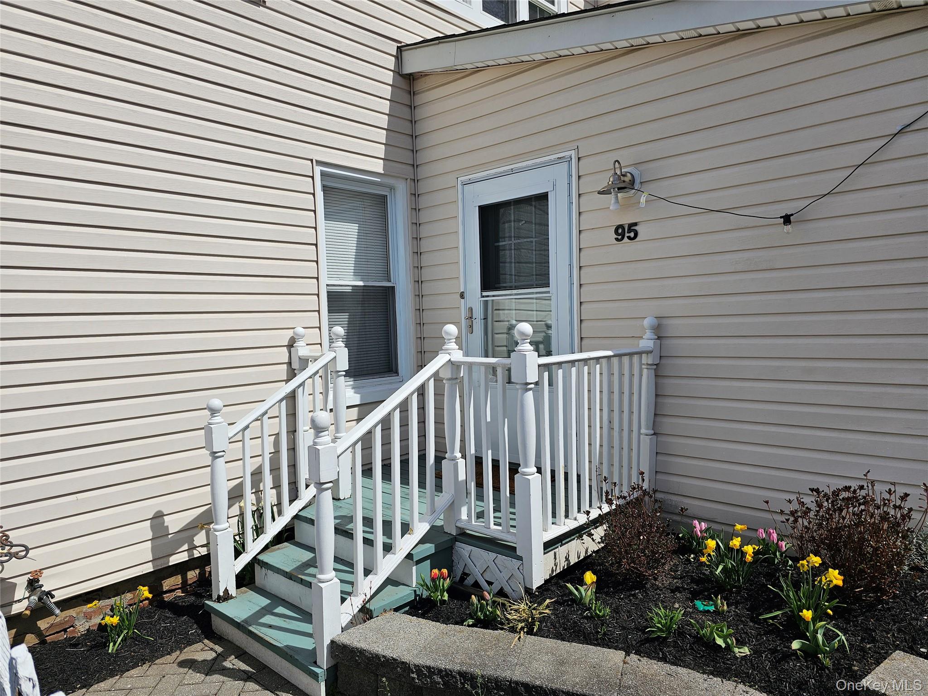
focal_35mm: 23
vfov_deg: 58.9
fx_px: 617
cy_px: 348
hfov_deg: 73.9
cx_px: 464
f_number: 1.7
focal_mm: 6.3
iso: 10
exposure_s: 1/1659
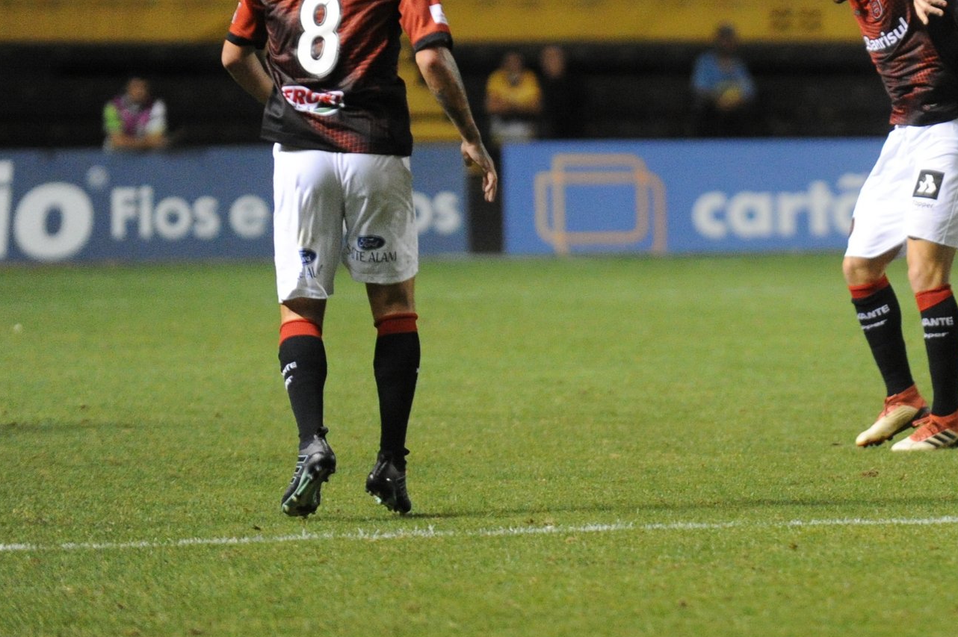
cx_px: 867
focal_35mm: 468
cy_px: 4
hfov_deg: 4.4
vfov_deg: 2.9
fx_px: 12446
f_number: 2.8
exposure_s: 1/1250
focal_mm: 200
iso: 6400
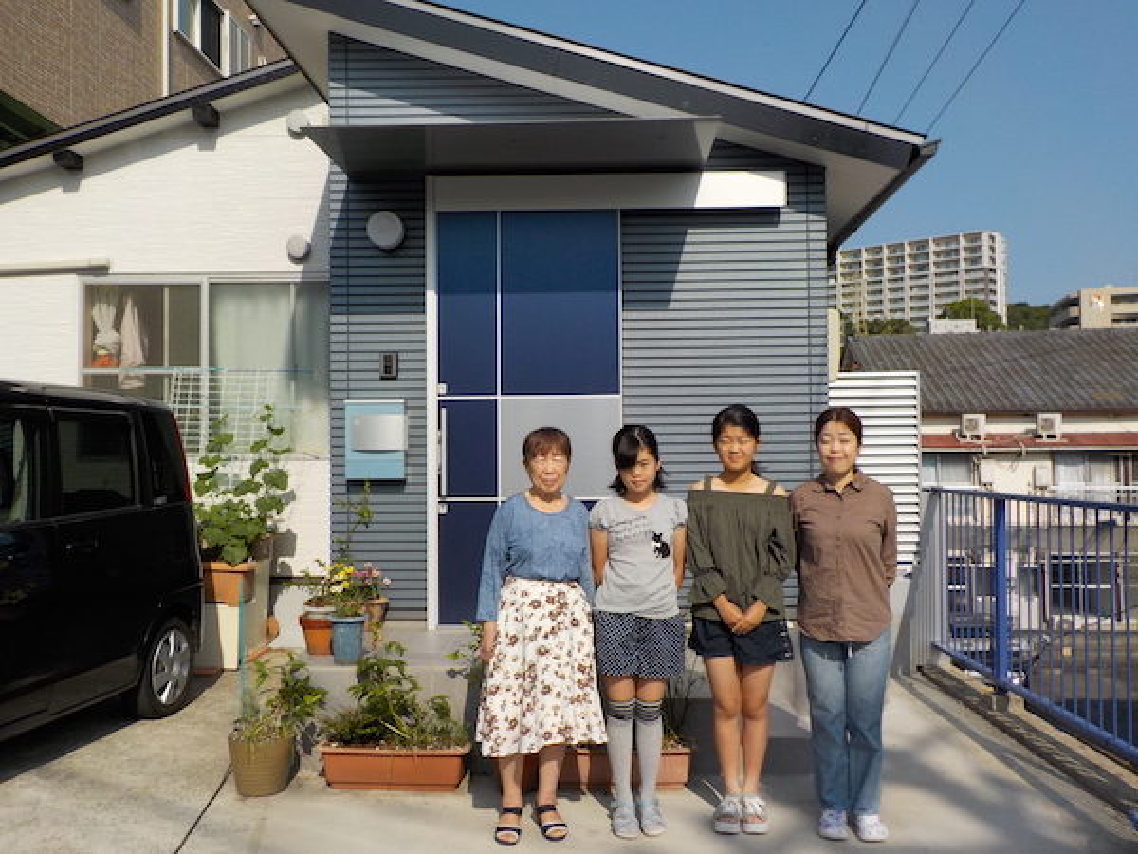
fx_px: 986
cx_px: 569
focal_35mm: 30
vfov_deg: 46.8
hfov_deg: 60.0
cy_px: 427
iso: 125
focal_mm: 4.1
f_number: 6.6
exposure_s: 1/500
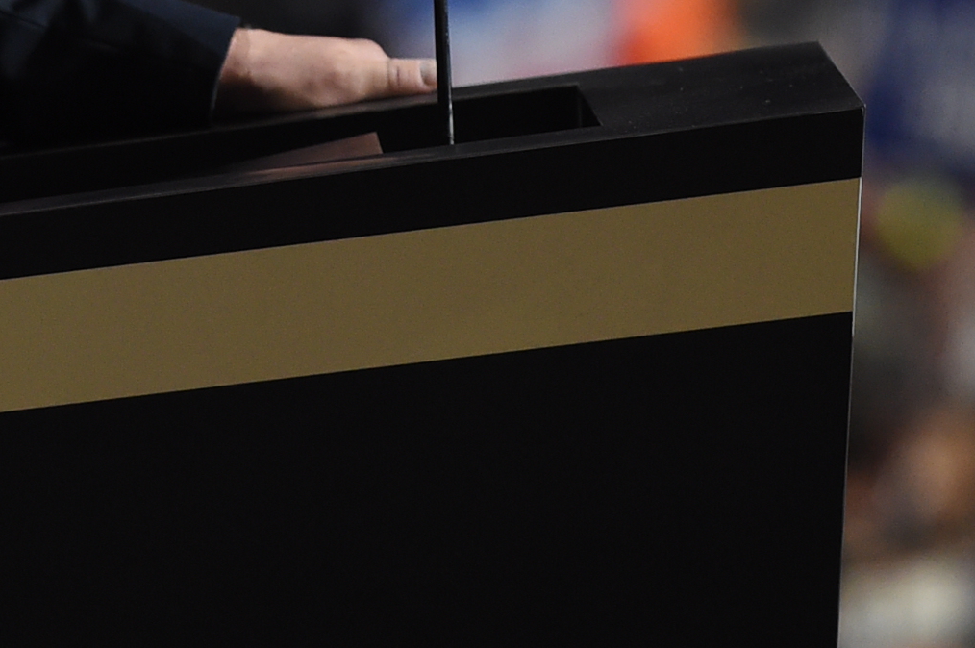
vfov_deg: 0.8
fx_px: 49324
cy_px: -240
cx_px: -48
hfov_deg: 1.1
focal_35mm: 1823
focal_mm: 500
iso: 3200
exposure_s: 1/400
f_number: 4.5
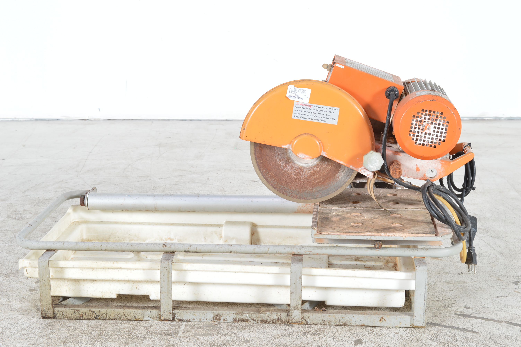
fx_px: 1041
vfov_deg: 18.9
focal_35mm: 72
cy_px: 174
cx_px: 260
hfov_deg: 28.1
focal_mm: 48
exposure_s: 1/100
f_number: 10
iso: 200
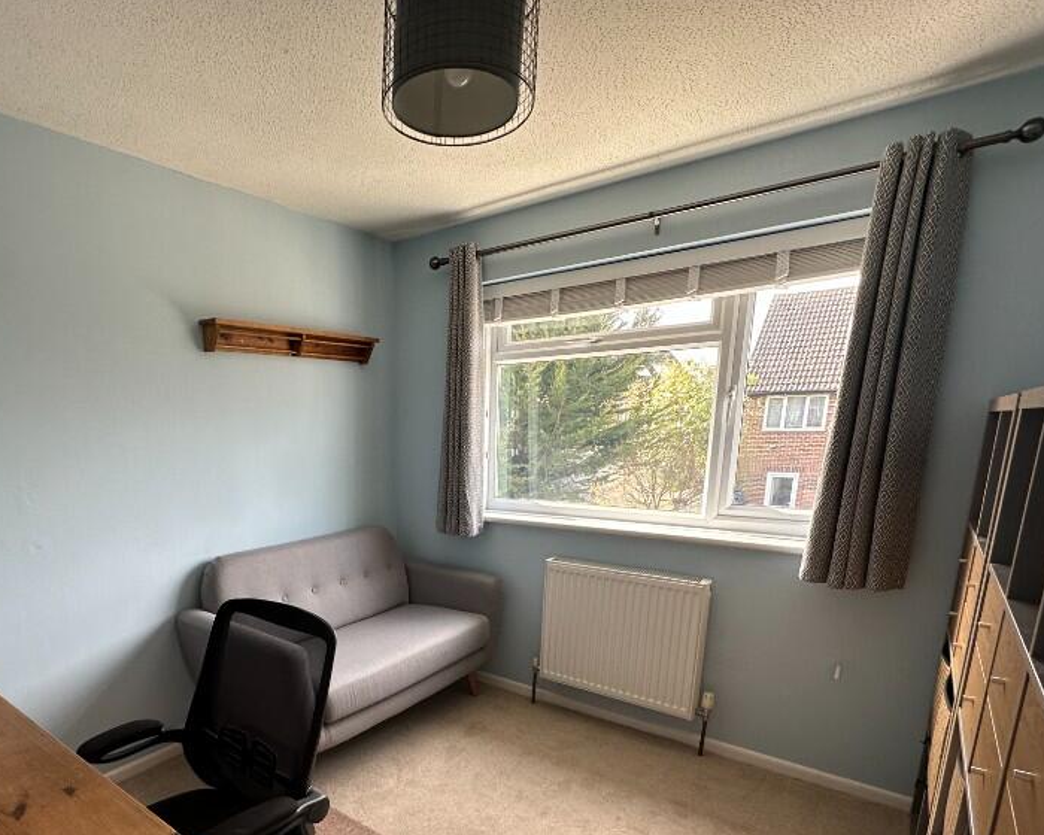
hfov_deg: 78.8
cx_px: 385
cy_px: 564
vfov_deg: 66.1
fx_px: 618
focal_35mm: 20
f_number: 2.2
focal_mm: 2.22
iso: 80
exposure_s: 1/99
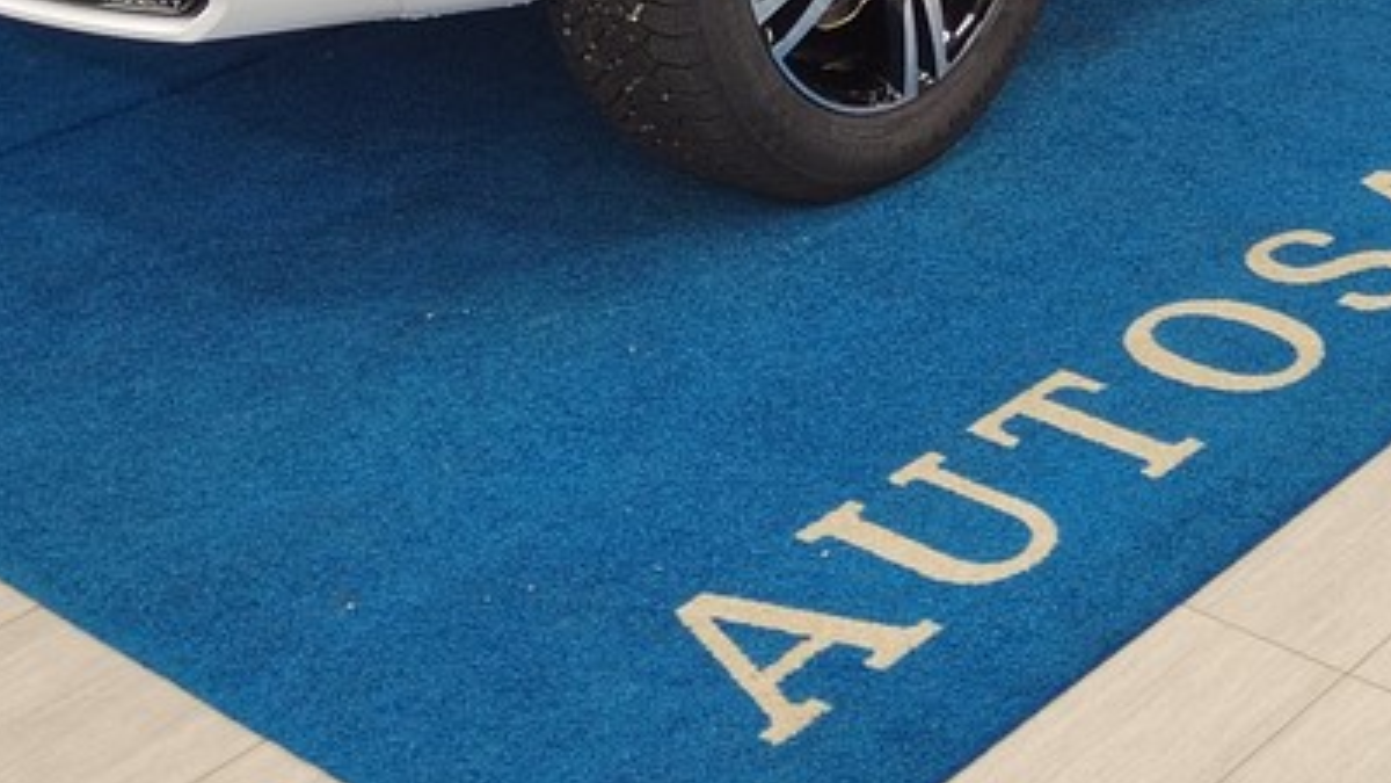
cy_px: -508
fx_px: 2951
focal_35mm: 80
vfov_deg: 13.9
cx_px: 676
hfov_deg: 26.5
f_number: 1.9
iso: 1319
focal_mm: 5.52
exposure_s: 1/50
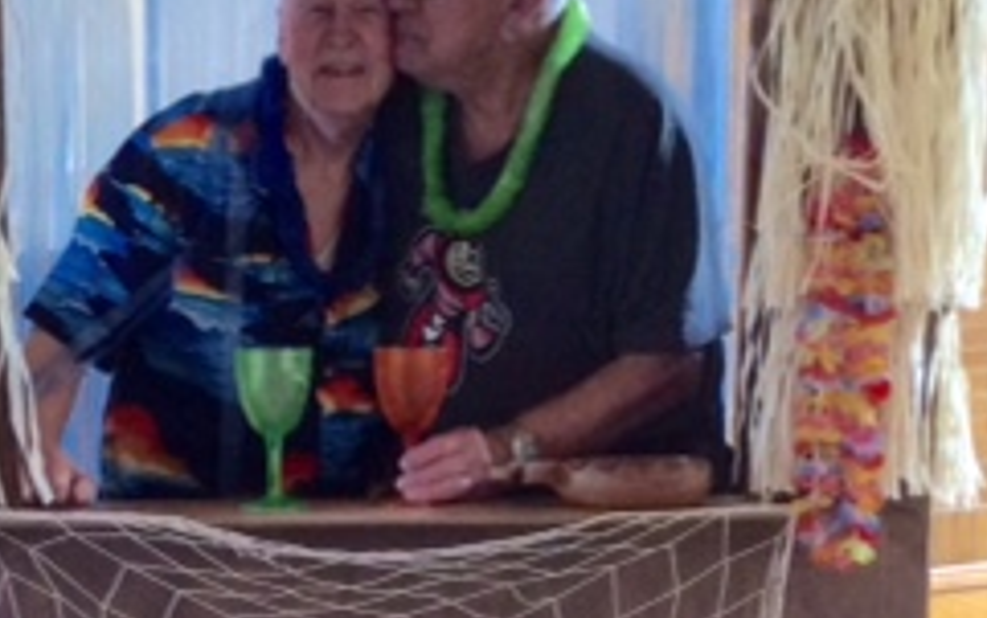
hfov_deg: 23.0
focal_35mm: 90
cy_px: 577
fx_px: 2423
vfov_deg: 14.4
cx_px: 364
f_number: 2.4
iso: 125
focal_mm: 3.3
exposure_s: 1/24
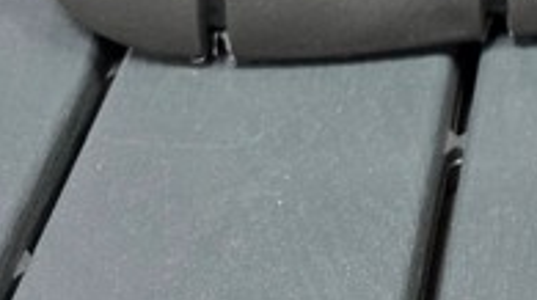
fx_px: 1464
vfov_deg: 9.8
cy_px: -493
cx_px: 744
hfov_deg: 18.9
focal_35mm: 103
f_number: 1.7
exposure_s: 1/100
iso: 640
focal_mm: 6.3
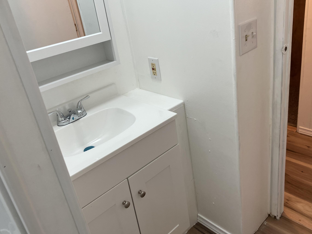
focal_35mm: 31
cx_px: 165
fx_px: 279
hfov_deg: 58.3
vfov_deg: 45.4
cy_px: 106
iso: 50
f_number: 1.8
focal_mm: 3.99
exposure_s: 1/120
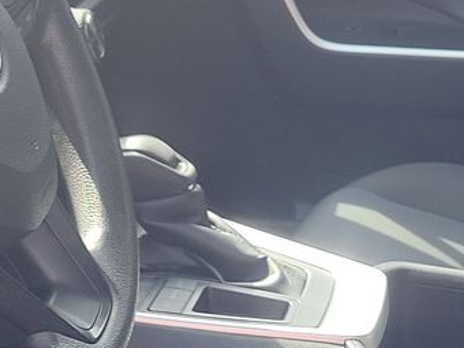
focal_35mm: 113
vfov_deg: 13.1
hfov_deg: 16.9
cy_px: 266
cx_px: 495
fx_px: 1515
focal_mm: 6.7
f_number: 1.8
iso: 78
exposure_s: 1/119
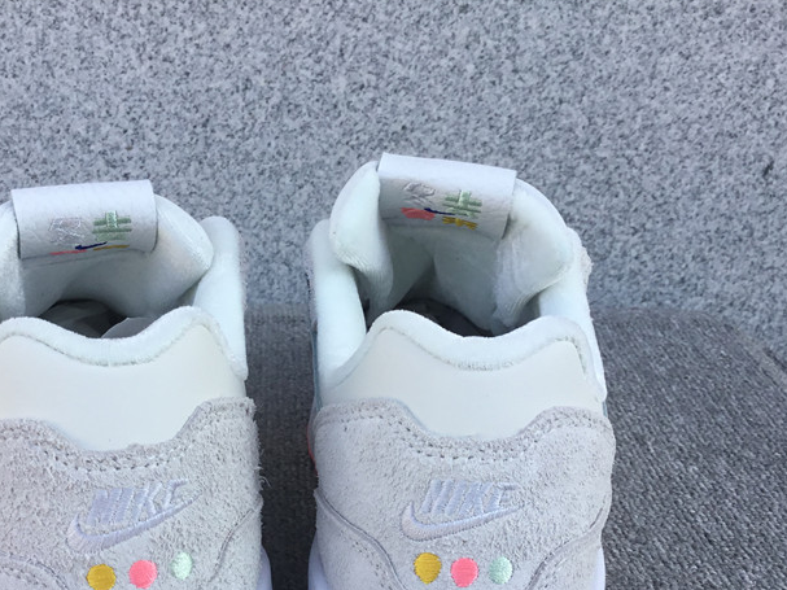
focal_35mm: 46
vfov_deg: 31.1
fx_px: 1046
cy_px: 430
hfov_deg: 41.1
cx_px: 319
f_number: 2.4
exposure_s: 1/322
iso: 25
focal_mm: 3.3
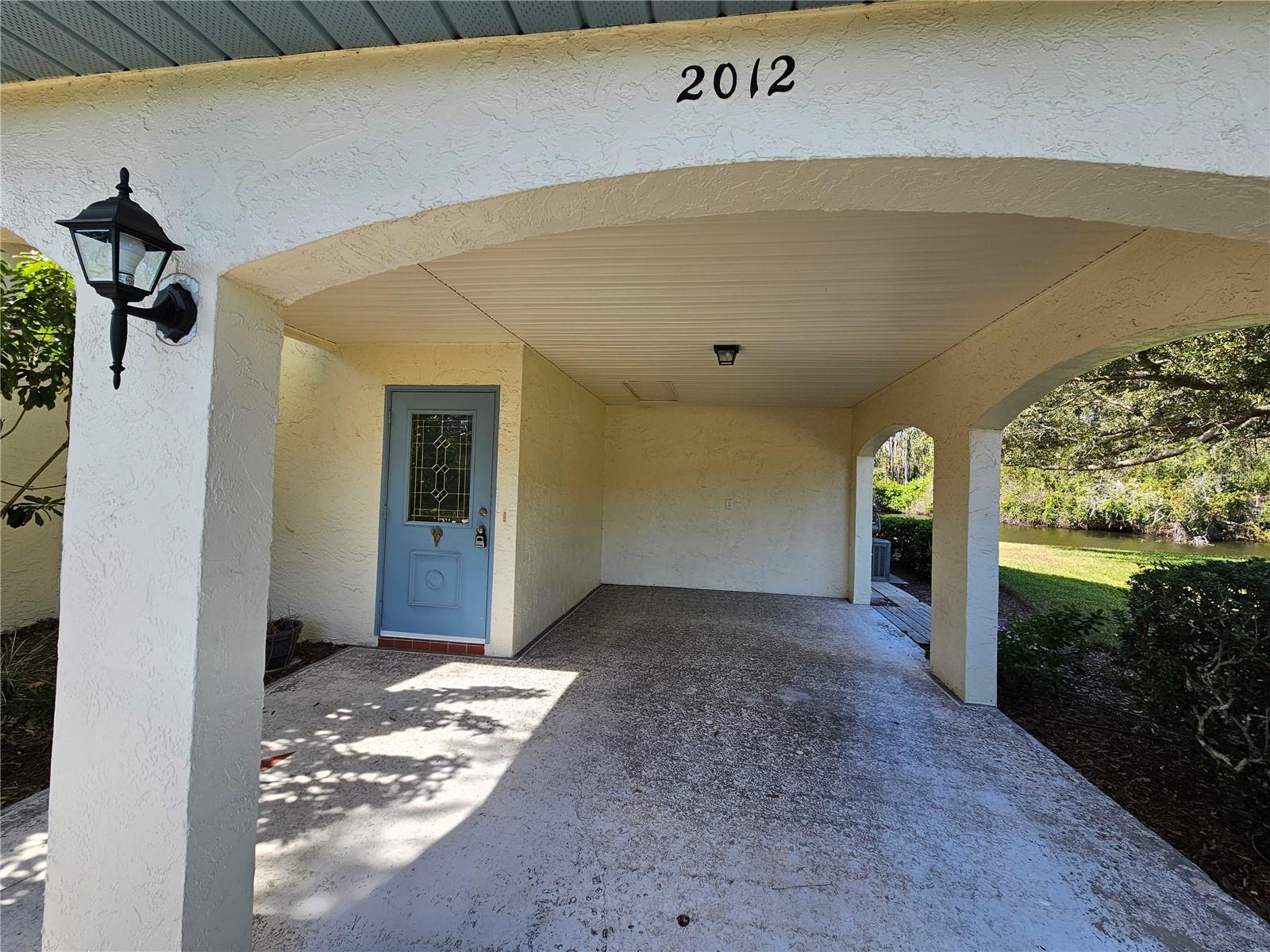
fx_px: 477
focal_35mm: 13
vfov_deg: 89.9
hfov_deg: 106.2
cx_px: 635
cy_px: 476
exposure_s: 1/340
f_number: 2.2
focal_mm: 2.2
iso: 50
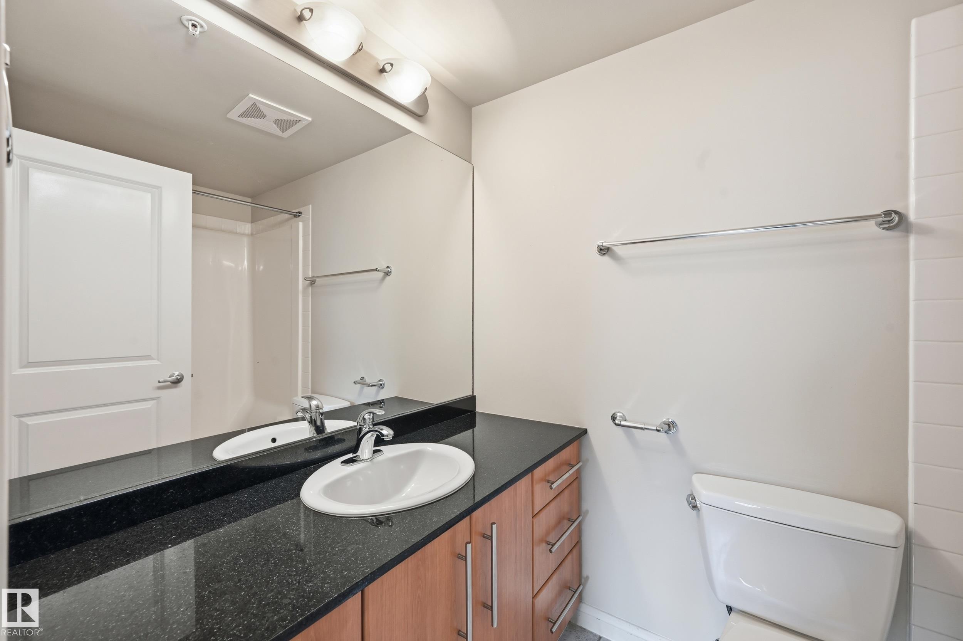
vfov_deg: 81.1
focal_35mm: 14
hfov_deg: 104.3
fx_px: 374
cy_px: 320
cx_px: 482
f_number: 8
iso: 100
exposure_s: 1/20
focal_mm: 14
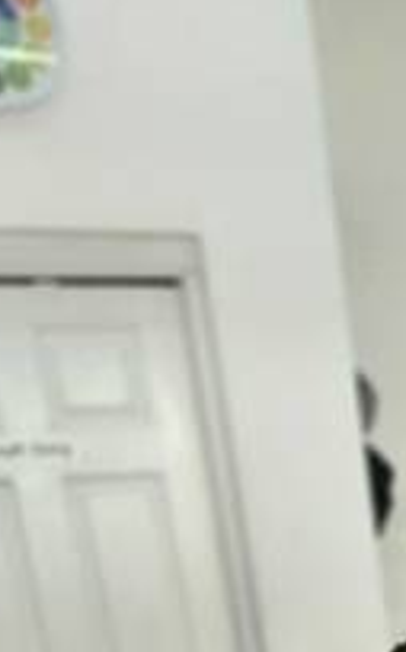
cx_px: 668
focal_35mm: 75
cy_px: 949
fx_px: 1332
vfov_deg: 22.9
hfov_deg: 15.5
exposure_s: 1/50
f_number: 1.8
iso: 32
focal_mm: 5.23
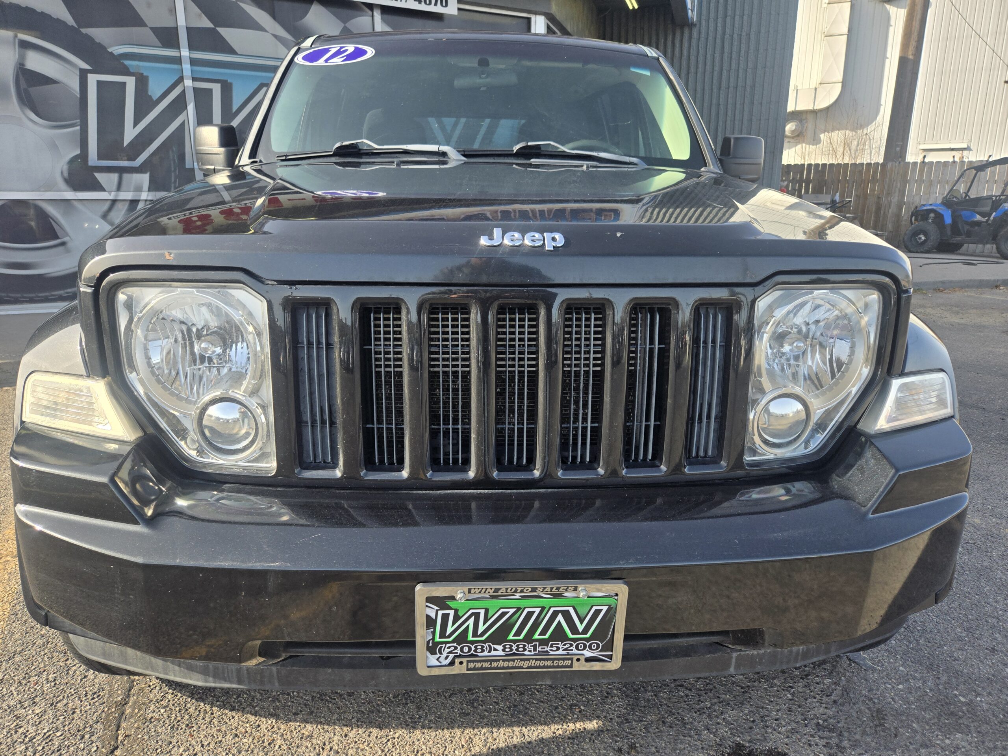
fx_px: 670
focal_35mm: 23
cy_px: 378
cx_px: 504
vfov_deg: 58.9
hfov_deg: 73.9
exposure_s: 1/2180
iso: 80
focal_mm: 5.4
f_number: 1.8
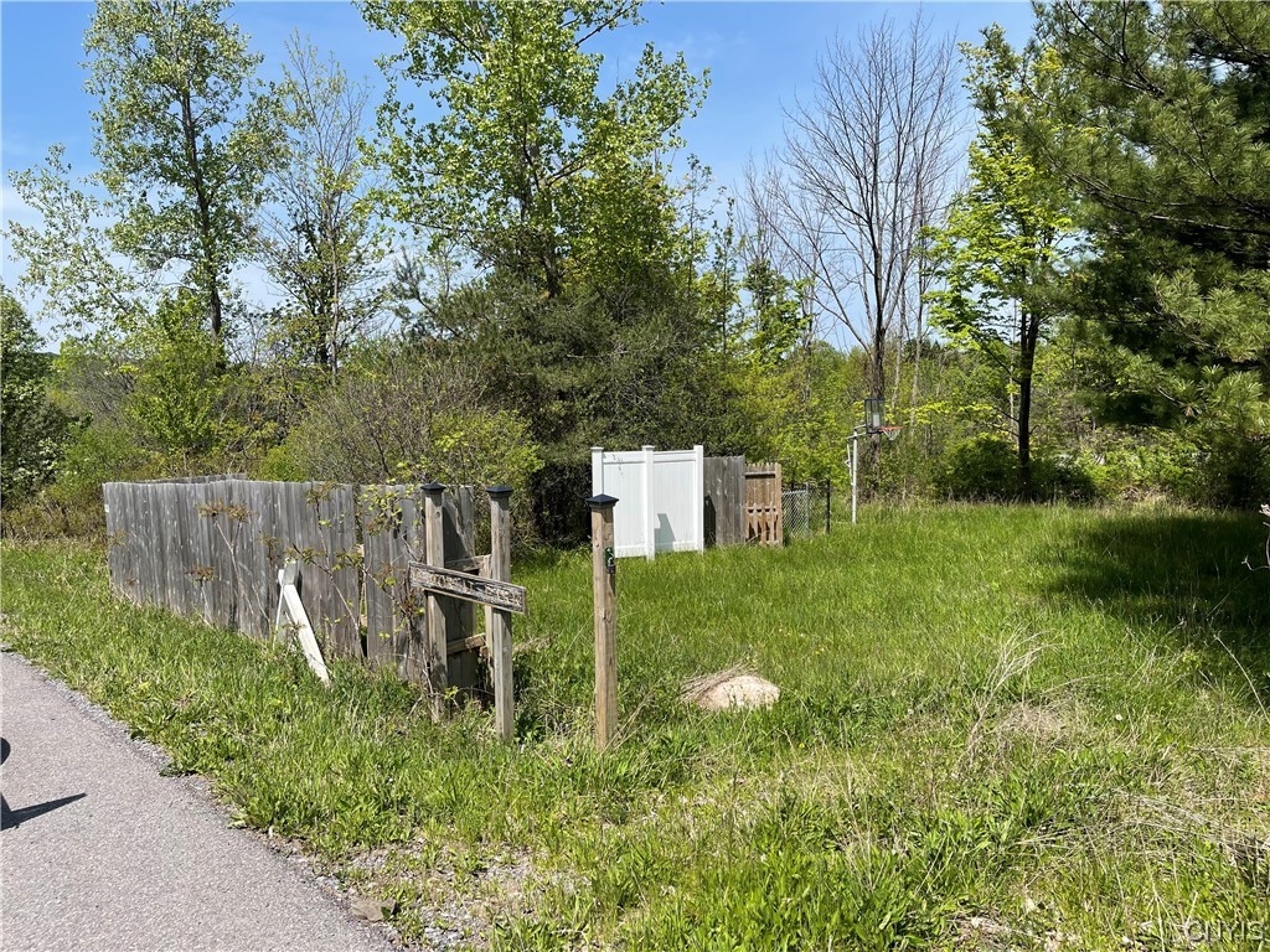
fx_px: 954
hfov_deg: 67.3
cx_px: 635
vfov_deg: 53.1
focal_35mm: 26
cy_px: 476
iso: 32
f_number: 1.6
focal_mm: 5.1
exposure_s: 1/2786
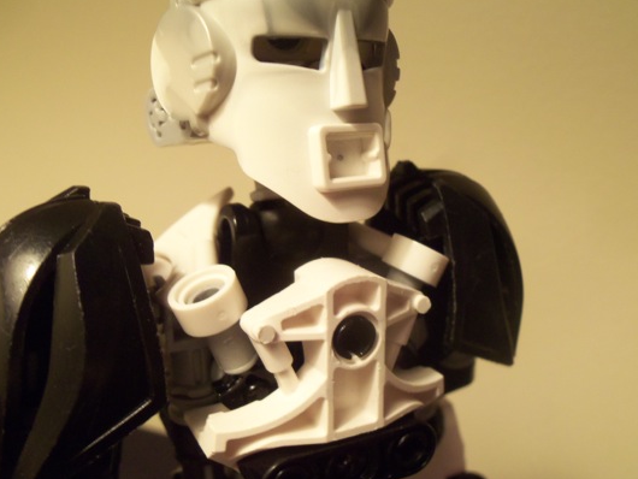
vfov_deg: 40.6
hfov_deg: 52.6
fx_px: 645
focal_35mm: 35
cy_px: 282
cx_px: 330
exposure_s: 1/30
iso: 160
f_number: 3.4
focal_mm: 5.2
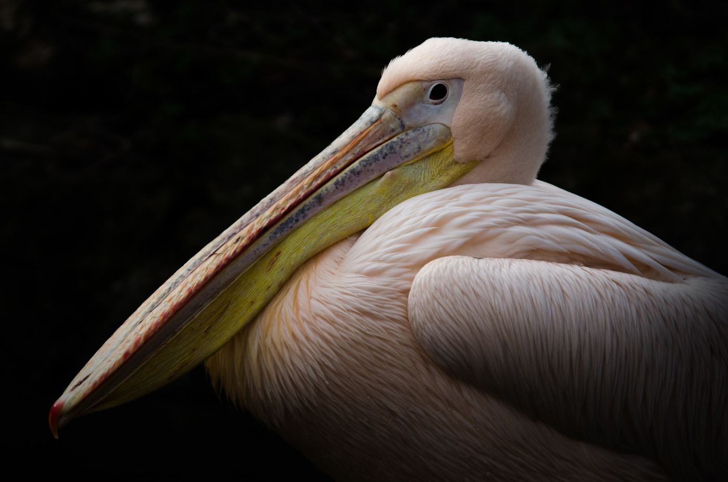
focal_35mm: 375
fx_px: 7567
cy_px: 241
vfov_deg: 3.6
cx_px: 364
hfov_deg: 5.5
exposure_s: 1/1600
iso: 500
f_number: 5.6
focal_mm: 250
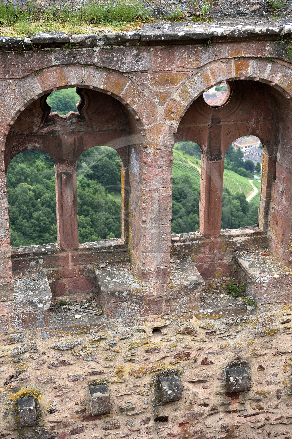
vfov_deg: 28.9
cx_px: 146
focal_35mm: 70
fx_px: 853
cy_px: 220
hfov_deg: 19.4
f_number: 8
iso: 200
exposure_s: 1/100
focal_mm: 70
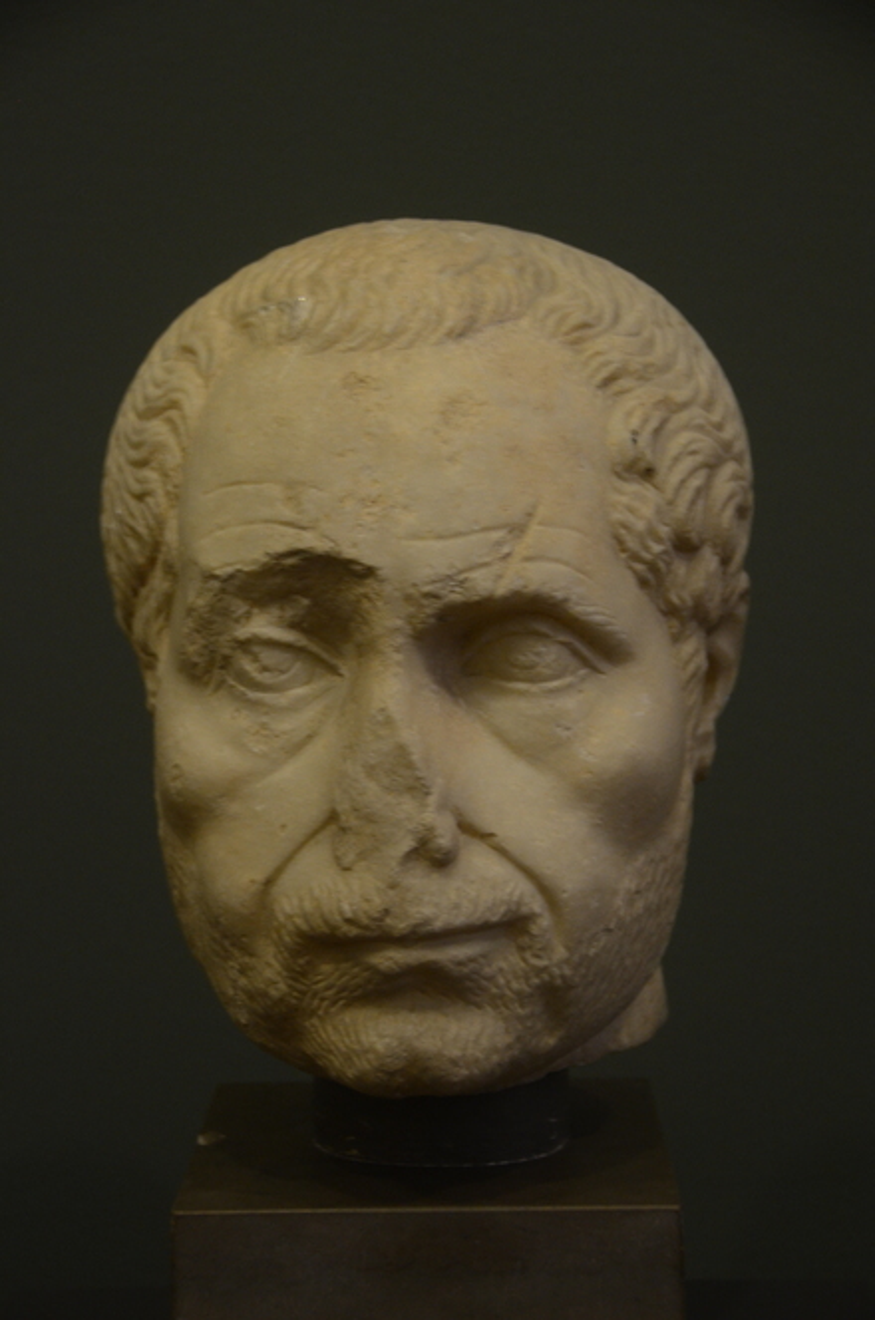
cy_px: 660
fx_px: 2855
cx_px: 438
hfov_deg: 17.4
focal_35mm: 78
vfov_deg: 26.0
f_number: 4.8
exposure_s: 1/10
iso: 1250
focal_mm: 52
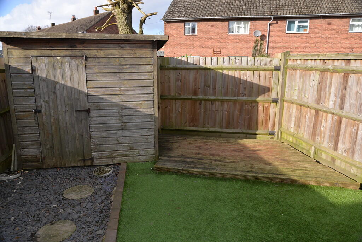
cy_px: 121
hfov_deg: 73.7
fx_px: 241
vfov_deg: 53.2
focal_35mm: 24
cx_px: 181
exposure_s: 1/200
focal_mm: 24
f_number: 5.6
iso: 100
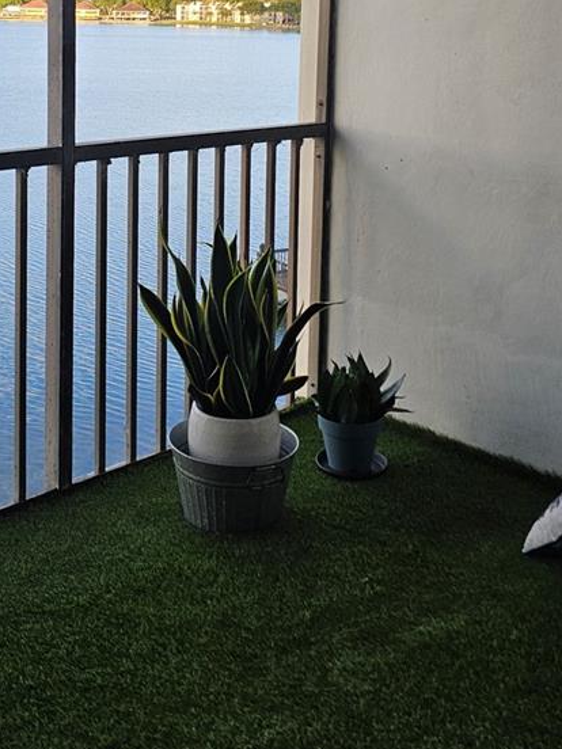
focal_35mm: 50
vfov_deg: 35.9
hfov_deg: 28.7
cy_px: 75
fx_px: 1082
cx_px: 153
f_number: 1.7
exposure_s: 1/359
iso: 40
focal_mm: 6.3
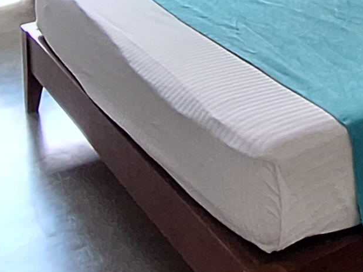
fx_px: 881
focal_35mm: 84
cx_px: 474
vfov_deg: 14.6
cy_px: -267
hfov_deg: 21.1
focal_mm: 1.74
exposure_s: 1/50
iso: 125
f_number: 2.2
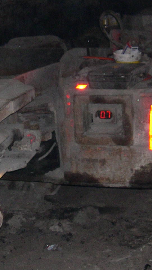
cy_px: 112
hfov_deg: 12.3
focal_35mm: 98
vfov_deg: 21.8
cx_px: 54
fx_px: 702
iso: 260
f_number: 2.8
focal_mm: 8
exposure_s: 1/60
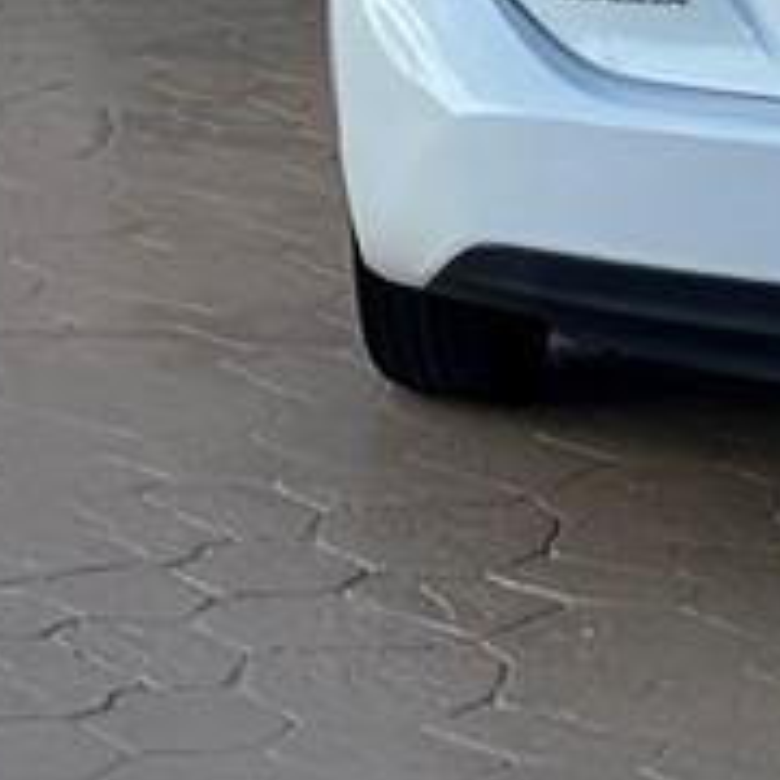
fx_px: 4818
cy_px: -1434
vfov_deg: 8.1
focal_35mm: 189
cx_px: -1036
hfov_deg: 8.5
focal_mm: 6.86
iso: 80
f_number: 1.78
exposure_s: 1/4016
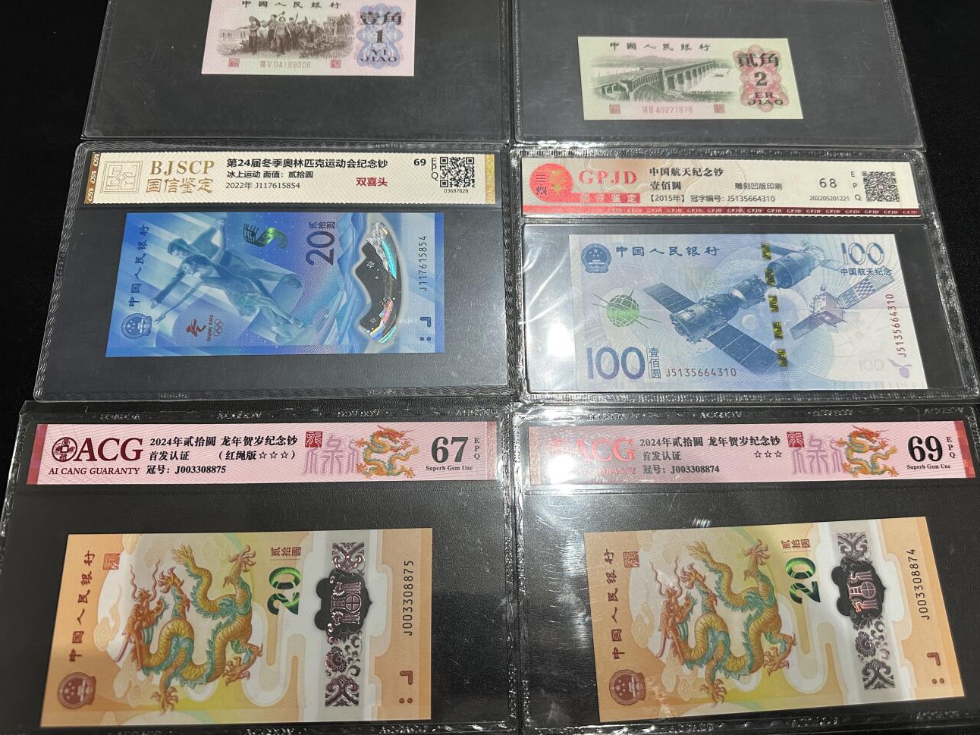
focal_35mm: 26
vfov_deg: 53.0
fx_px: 736
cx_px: 497
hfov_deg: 67.3
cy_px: 343
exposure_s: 1/100
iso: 200
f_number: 1.78
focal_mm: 6.86
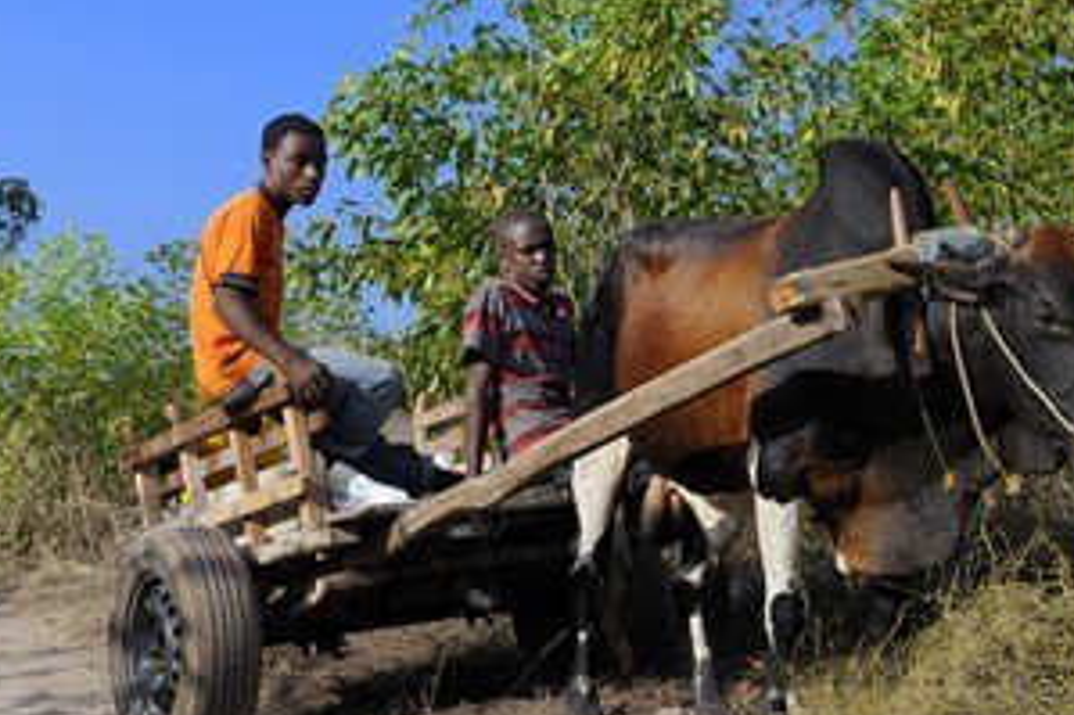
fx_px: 2177
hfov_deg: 27.5
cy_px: 345
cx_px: 726
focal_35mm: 73
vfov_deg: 18.6
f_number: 11
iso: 200
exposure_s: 1/160
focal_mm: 52
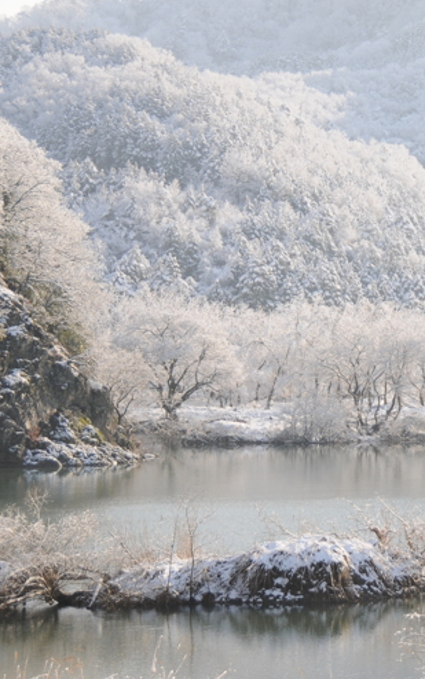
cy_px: 282
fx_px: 2815
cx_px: 433
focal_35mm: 152
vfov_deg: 13.8
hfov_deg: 8.6
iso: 250
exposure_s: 1/1250
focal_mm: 48
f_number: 4.5
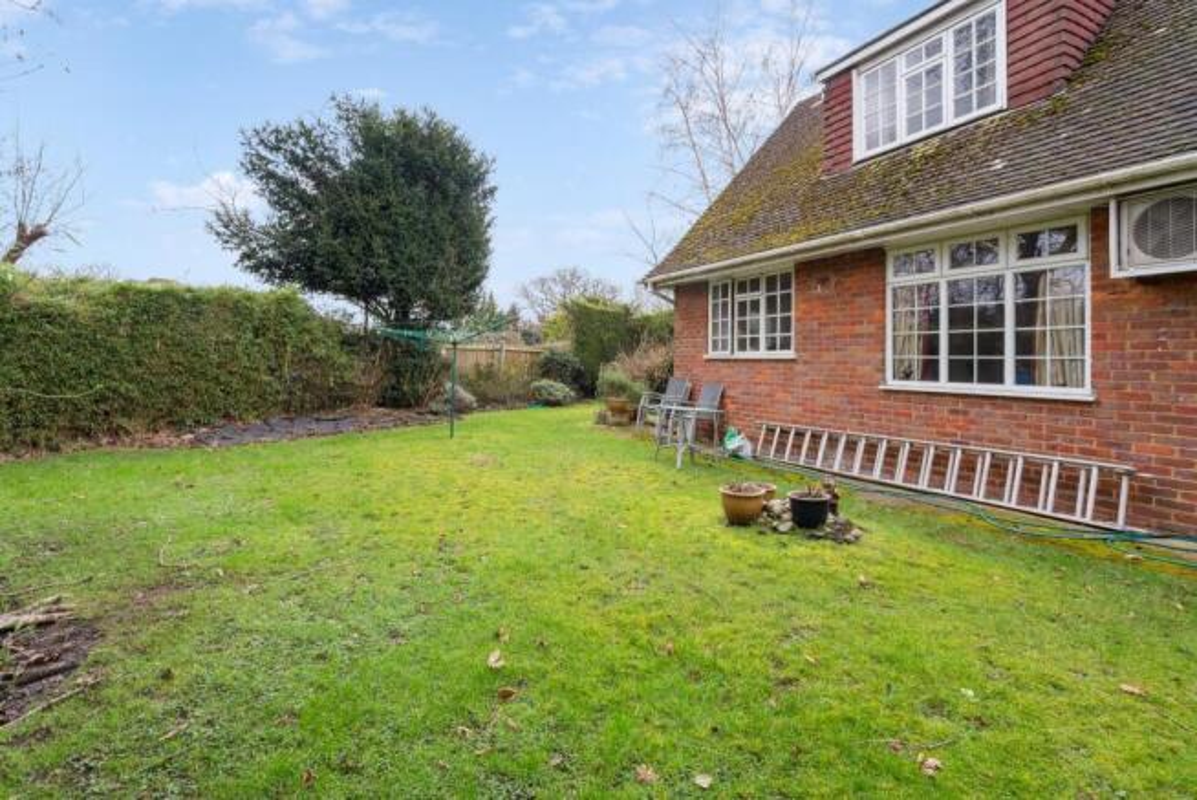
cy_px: 400
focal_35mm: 16
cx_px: 598
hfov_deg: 96.7
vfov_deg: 73.8
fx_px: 532
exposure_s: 1/80
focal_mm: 16
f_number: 11
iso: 640
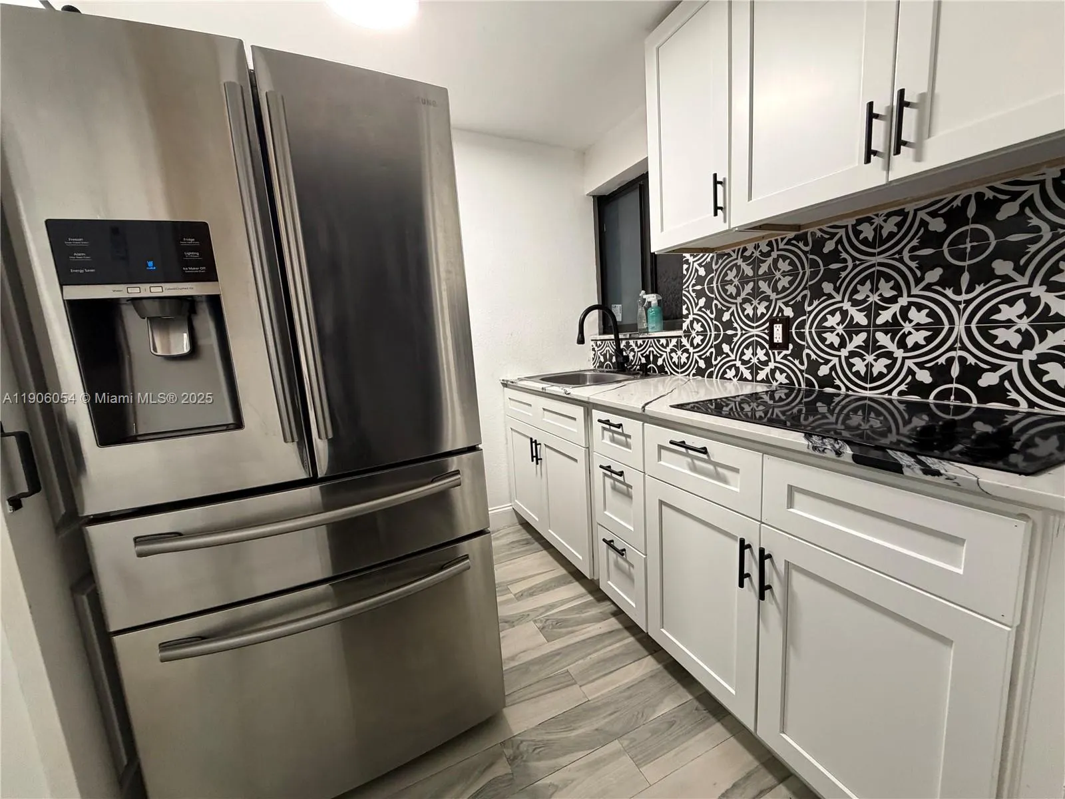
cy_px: 400
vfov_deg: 85.7
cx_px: 532
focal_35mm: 14
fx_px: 431
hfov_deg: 102.1
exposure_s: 1/60
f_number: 2.2
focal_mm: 2.22
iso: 320
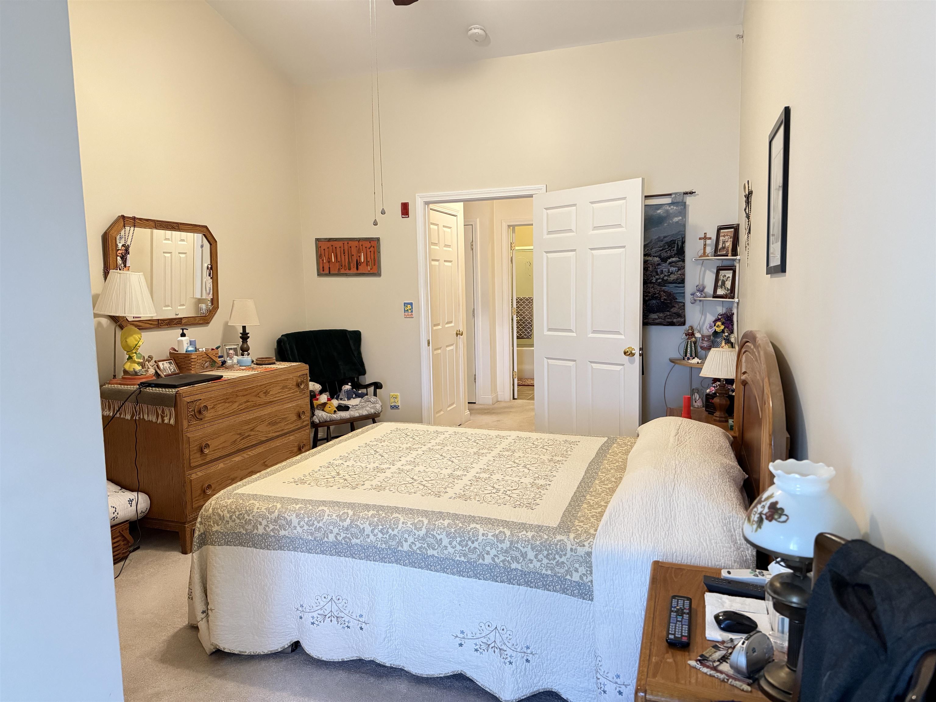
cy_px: 351
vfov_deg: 56.8
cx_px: 468
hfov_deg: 71.6
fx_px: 649
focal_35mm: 24
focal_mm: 6.76
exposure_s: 1/60
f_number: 1.78
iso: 800
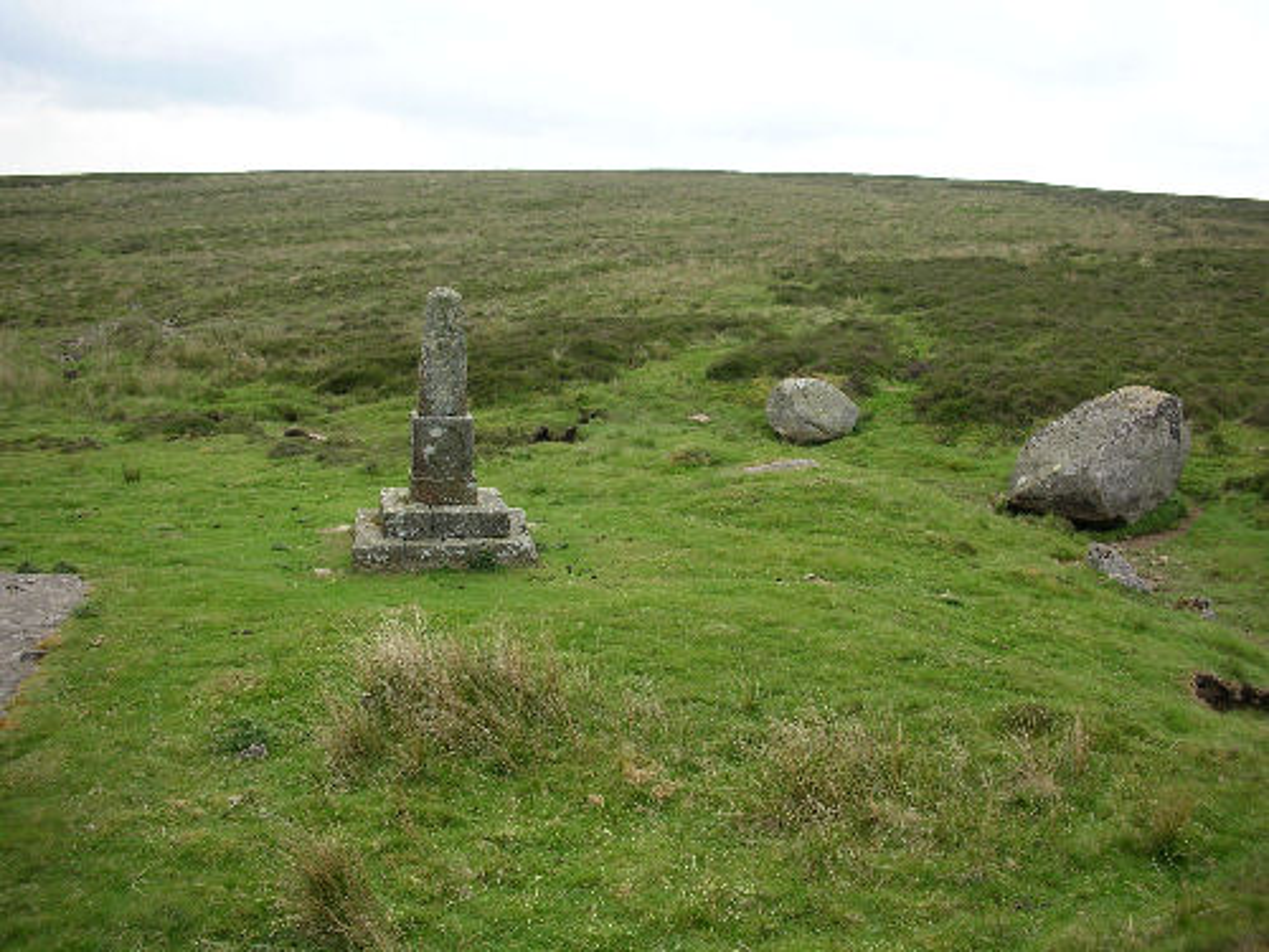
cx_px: 634
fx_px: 1283
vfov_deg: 40.7
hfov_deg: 52.6
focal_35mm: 35
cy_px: 476
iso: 50
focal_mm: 5.8
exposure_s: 1/34.4
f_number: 8.5
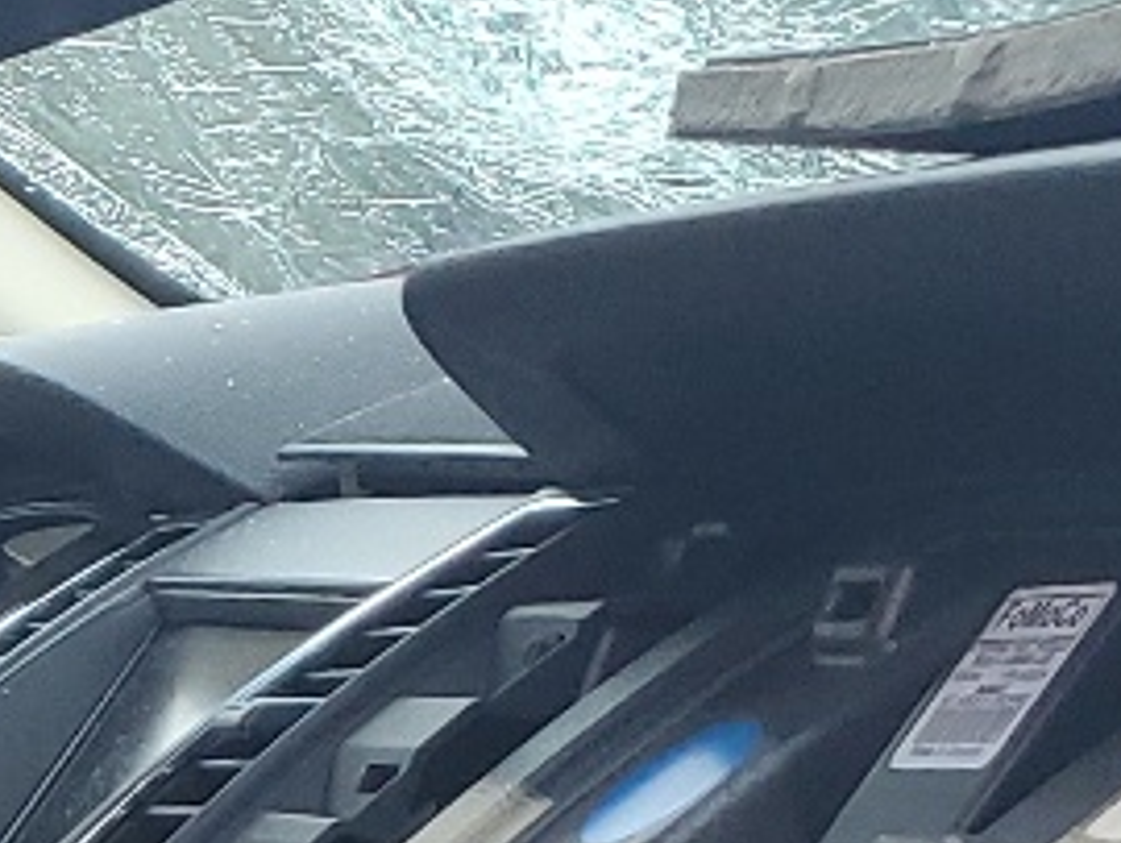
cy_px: 1885
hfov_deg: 10.9
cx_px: -1540
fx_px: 4992
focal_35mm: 154
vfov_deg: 8.9
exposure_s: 1/120
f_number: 1.5
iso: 84
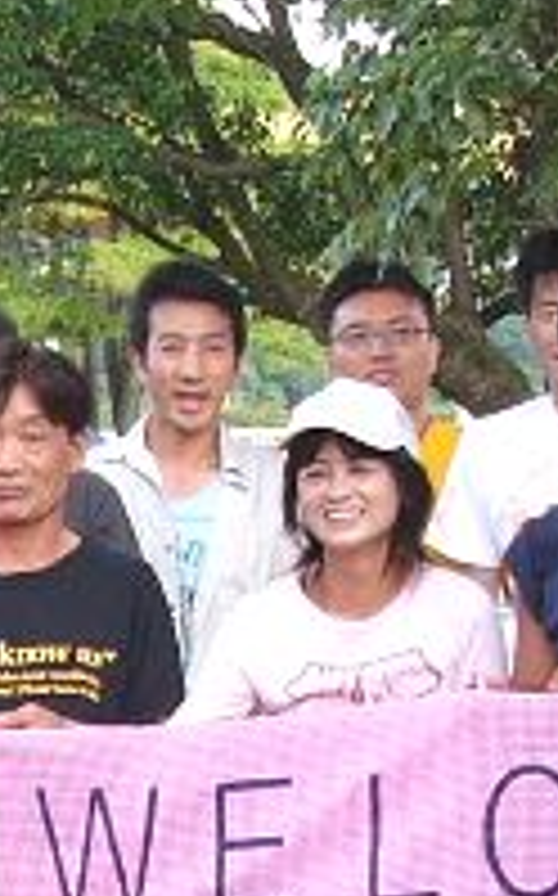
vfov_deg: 10.8
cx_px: -360
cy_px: 878
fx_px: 4682
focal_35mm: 192
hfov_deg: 6.7
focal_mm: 6
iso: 50
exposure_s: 1/60
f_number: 2.8
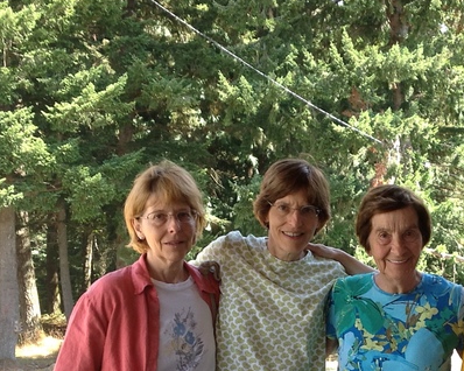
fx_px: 1071
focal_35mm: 78
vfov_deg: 19.3
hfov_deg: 24.1
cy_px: 332
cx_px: 372
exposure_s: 1/120
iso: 80
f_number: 2.4
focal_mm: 4.28
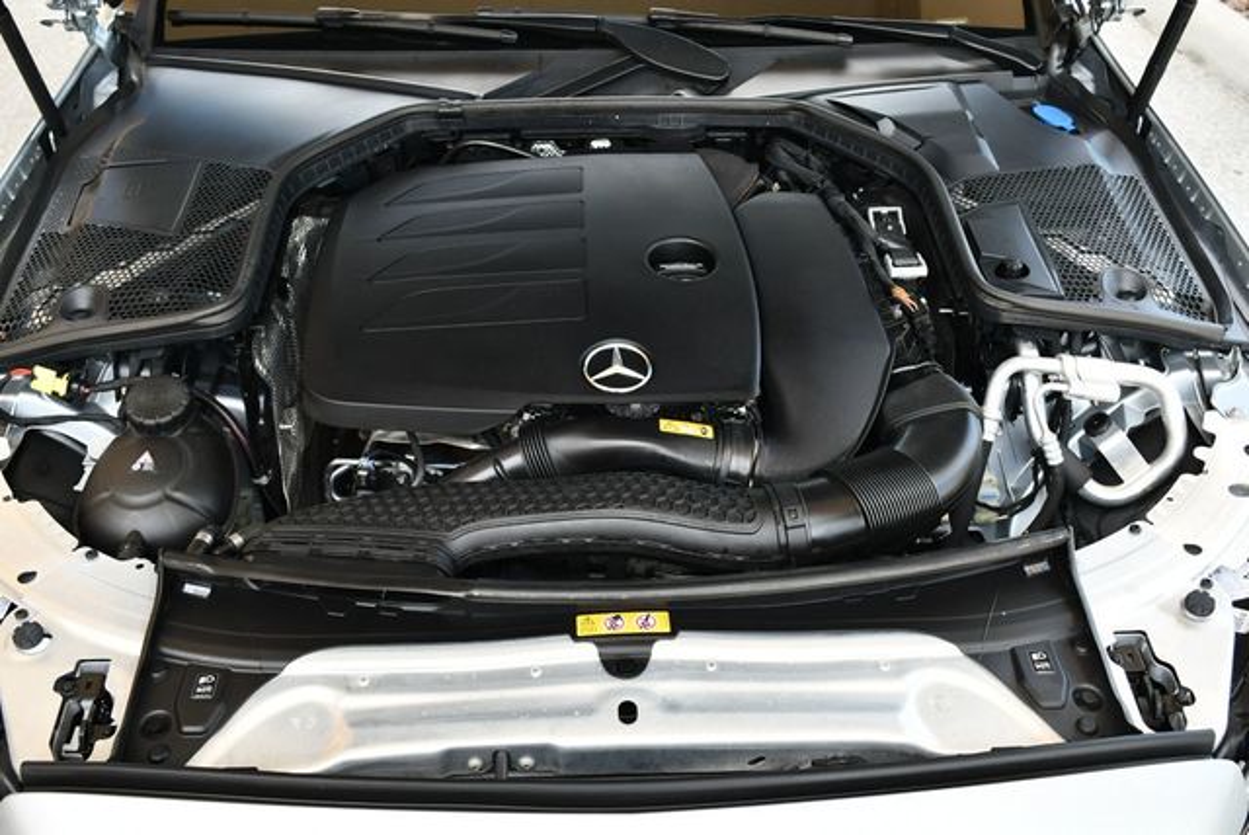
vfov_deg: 36.9
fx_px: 1250
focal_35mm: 36
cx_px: 624
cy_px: 418
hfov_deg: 53.1
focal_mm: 18
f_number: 4.5
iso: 400
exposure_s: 1/250
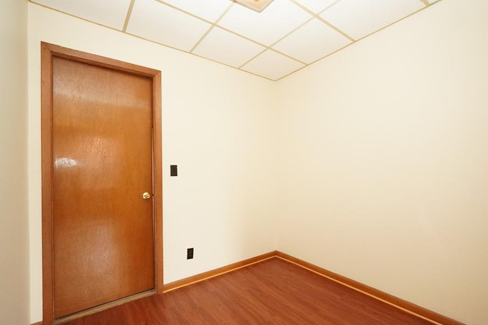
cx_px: 262
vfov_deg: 70.3
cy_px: 172
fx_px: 230
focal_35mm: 17
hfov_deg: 93.1
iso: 6400
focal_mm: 10
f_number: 4.5
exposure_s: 1/125
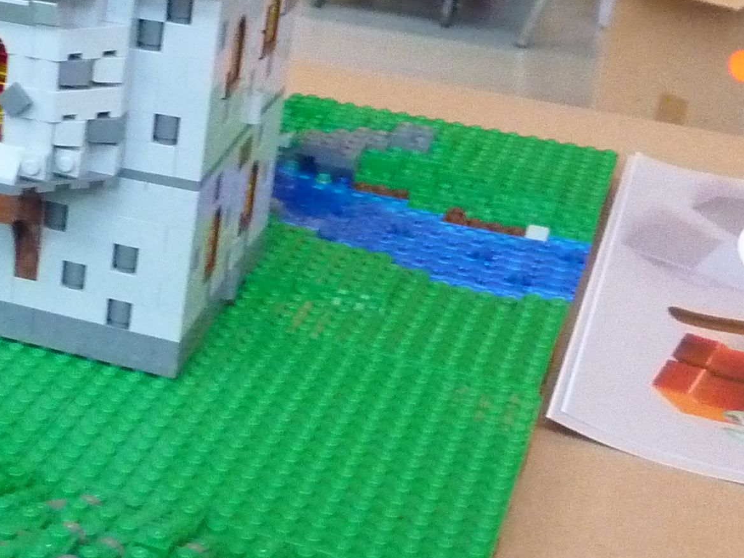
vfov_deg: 18.9
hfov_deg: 22.0
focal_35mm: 78
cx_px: -270
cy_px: 195
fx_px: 1677
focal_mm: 4.1
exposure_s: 1/30
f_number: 3.3
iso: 800
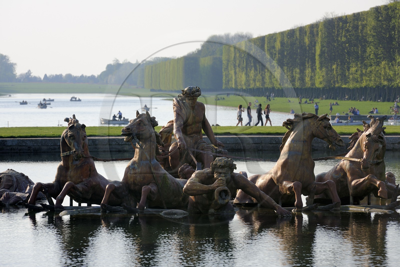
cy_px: 134
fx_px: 2222
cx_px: 200
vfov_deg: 6.9
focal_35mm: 200
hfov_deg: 10.3
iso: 100
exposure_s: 1/160
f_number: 8
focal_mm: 200
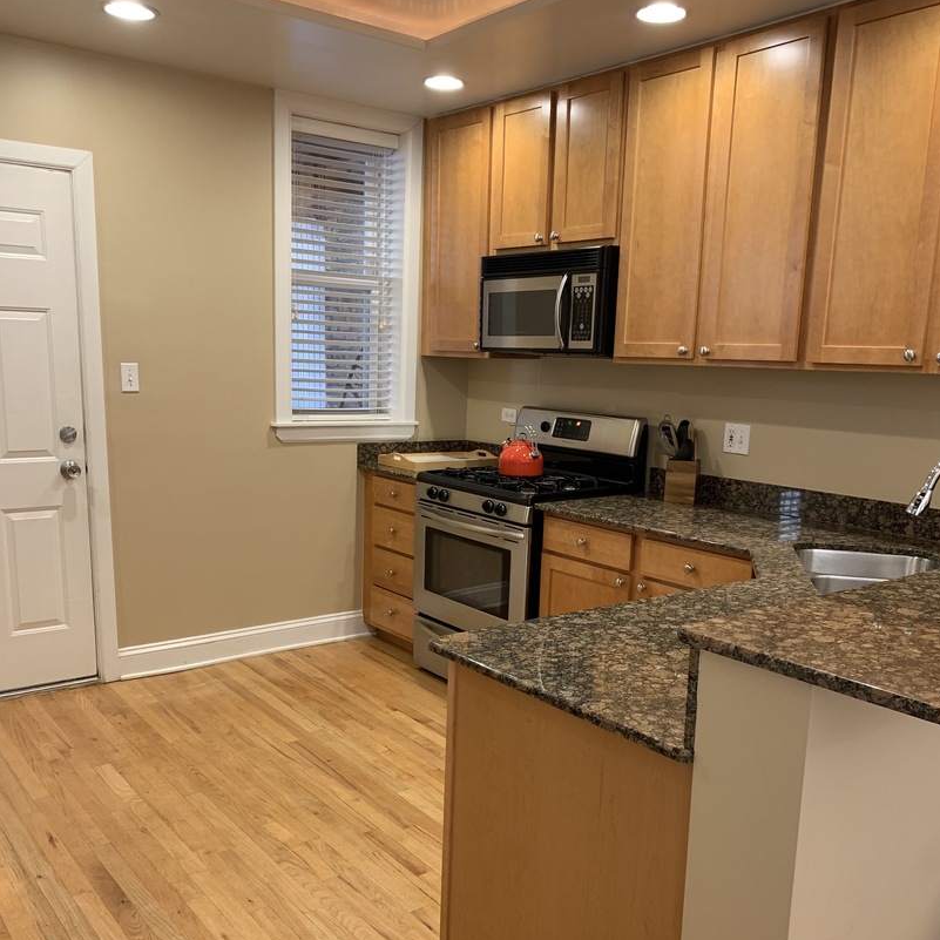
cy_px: 555
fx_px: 952
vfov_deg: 52.2
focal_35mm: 31
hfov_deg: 52.5
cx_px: 474
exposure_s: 1/60
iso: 160
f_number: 1.8
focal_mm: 4.25
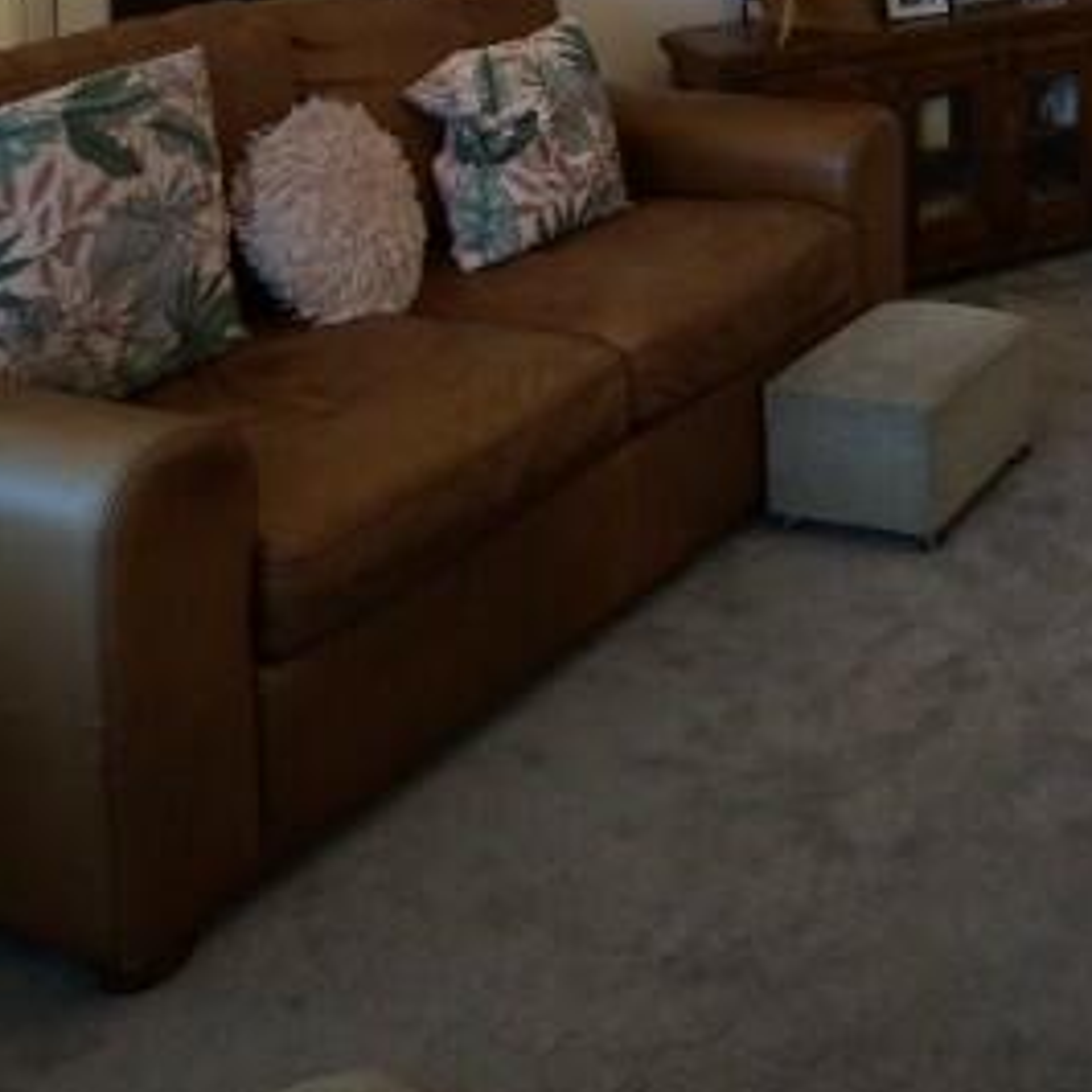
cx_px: 1244
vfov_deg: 29.5
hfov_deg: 30.5
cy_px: -238
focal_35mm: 49
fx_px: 1749
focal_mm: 10
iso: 500
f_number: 4
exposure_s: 1/60
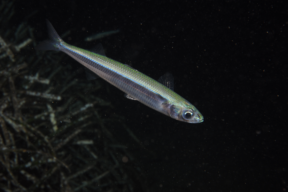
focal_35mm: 60
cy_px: 96
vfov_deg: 22.6
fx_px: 480
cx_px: 144
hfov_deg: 33.4
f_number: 32
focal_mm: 60
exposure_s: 1/200
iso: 1000
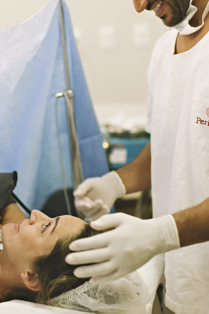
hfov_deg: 23.6
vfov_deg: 34.7
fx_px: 497
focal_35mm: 57
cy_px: 101
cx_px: 69
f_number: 1.4
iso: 800
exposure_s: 1/100
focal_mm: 35
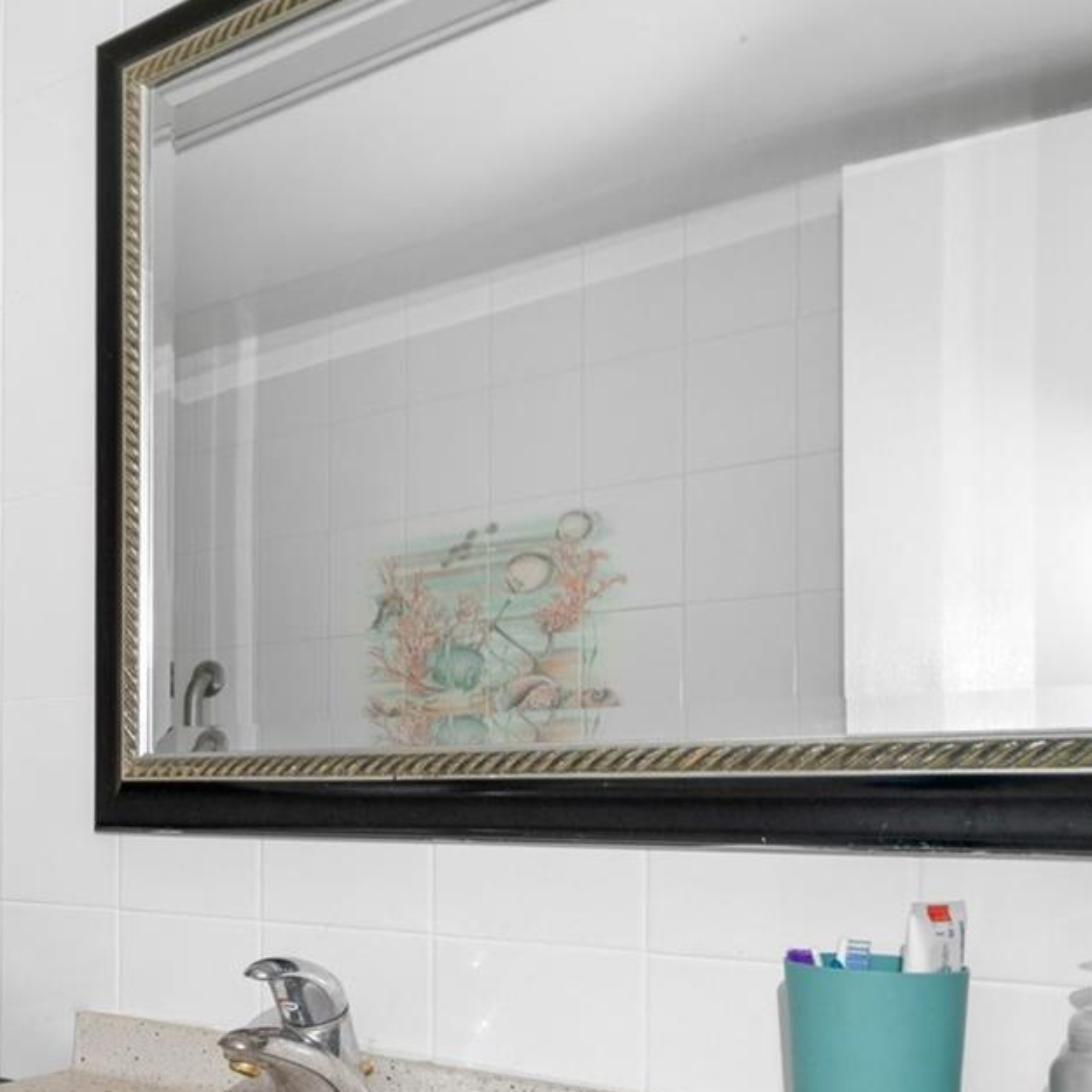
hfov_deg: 36.8
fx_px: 1321
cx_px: -147
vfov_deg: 43.7
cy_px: 802
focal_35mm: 37
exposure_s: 8
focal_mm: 17
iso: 320
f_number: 8
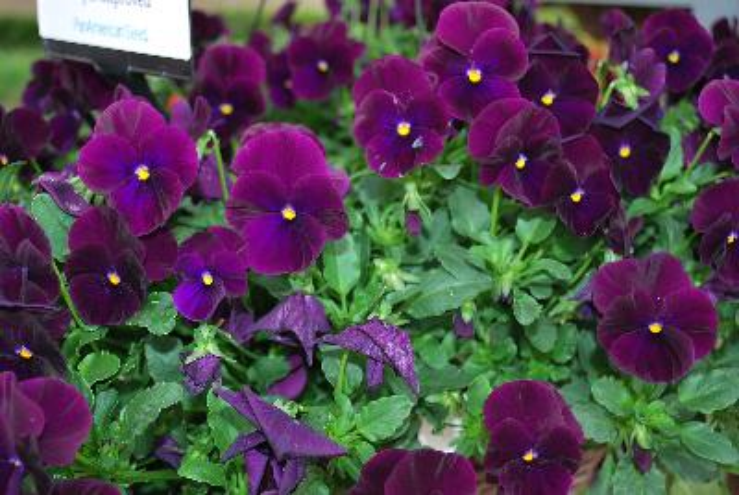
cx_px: 370
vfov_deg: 30.0
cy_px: 248
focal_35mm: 45
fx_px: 925
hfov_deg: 43.5
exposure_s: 1/60
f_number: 4.8
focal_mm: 30
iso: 200
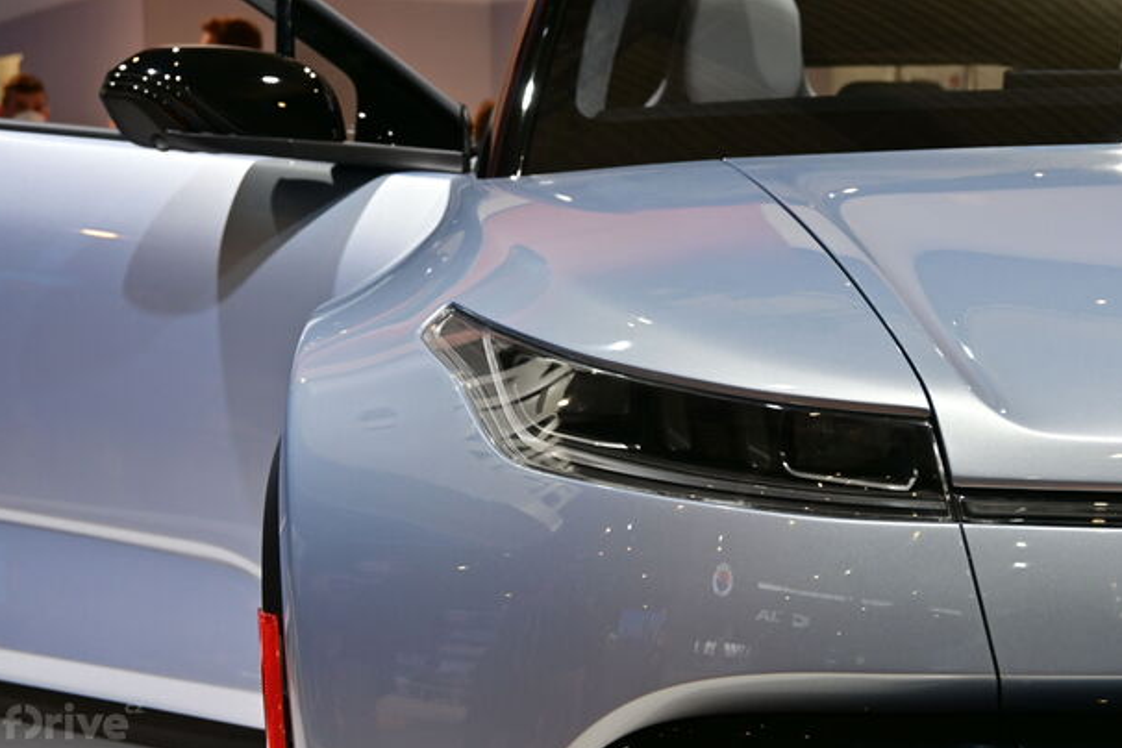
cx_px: 559
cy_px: 377
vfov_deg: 17.9
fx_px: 2368
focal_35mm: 76
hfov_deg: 26.7
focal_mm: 50
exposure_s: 1/100
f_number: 6.3
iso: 250
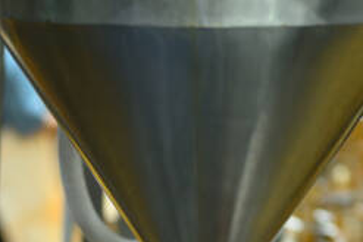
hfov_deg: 10.5
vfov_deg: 6.8
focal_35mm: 196
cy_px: 438
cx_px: 65
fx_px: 1977
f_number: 2
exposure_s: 1/125
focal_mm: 50
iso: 1250
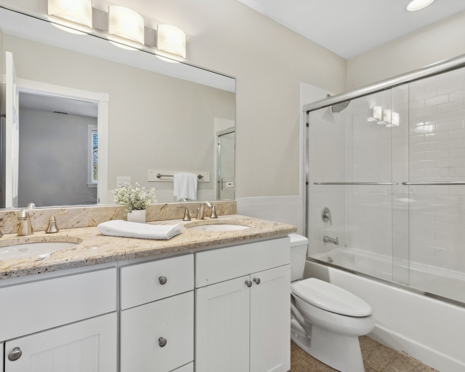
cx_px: 205
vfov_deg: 77.0
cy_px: 185
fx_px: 234
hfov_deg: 89.2
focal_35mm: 17
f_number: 9.5
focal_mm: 15
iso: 200
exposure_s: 1/15
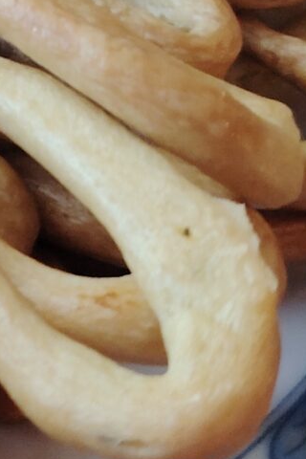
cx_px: -492
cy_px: -187
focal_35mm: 133
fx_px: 1696
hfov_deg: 9.0
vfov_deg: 14.6
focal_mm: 5.25
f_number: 1.75
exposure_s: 1/33.3
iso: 1047
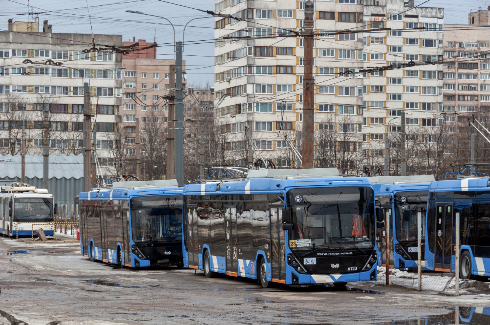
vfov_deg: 12.1
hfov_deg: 18.2
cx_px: 245
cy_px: 162
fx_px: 1529
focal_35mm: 112
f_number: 7.1
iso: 200
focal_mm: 75
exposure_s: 1/320
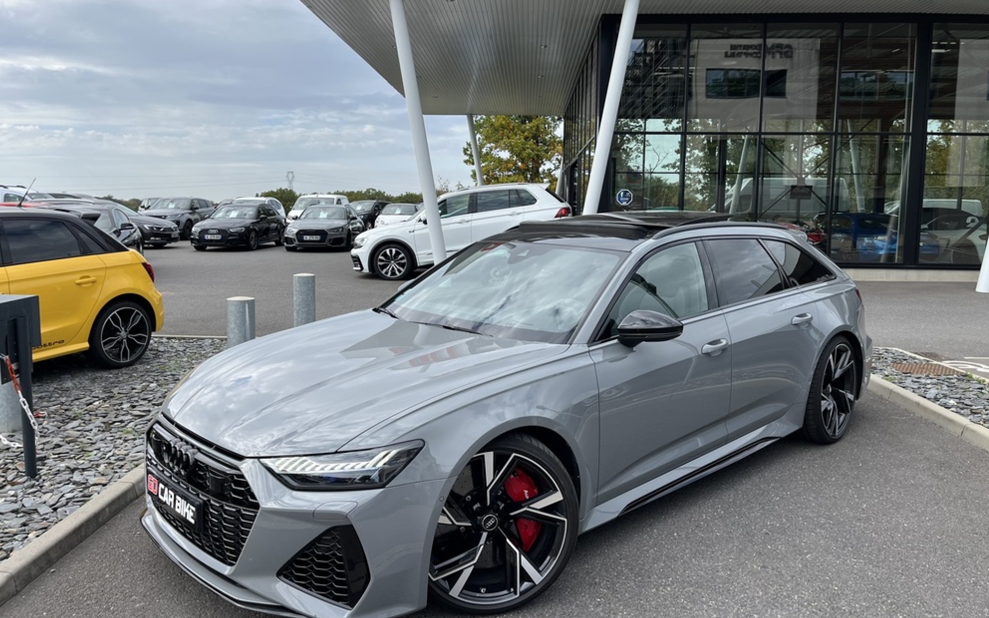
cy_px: 277
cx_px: 491
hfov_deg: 66.5
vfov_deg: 44.5
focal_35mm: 28
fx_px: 755
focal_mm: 5.1
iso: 50
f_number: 1.6
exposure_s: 1/1672
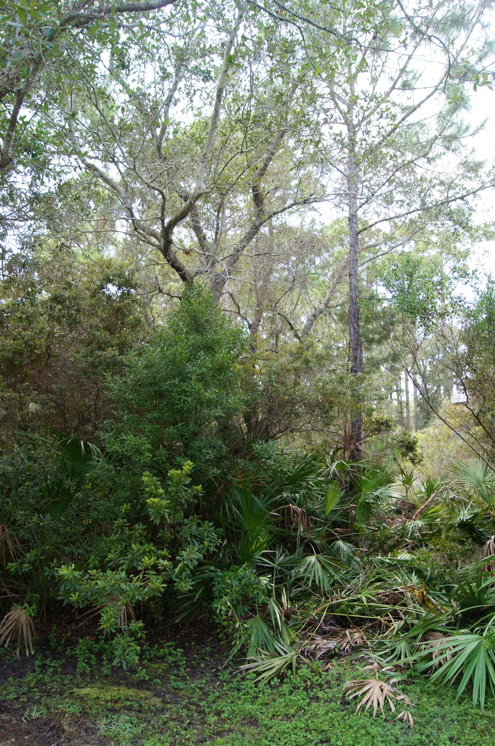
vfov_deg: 67.4
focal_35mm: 27
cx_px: 248
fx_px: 558
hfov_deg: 47.8
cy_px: 373
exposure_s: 1/40
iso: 100
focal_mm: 18
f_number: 5.6
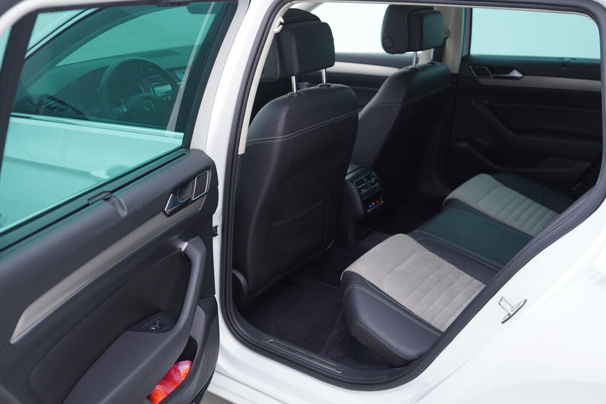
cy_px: 202
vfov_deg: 36.9
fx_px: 606
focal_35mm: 36
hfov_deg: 53.1
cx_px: 303
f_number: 2.8
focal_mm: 24
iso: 125
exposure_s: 1/40
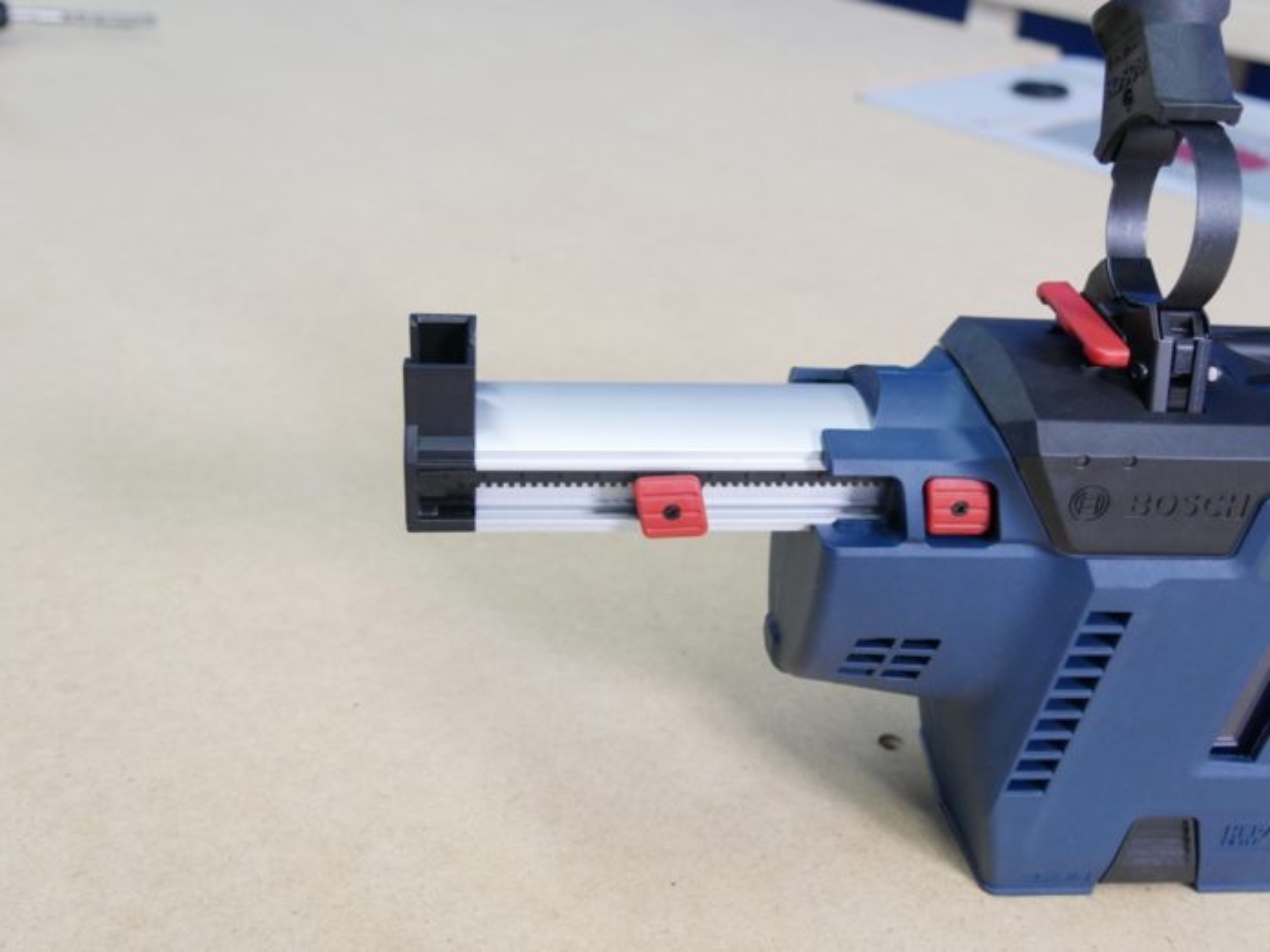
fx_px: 1394
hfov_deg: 49.0
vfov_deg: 37.7
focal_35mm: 38
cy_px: 476
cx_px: 635
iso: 2000
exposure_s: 1/60
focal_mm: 19
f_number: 3.8
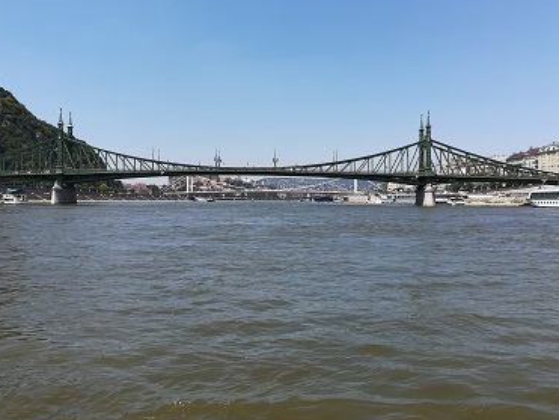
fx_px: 566
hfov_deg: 52.6
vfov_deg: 40.7
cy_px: 187
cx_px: 289
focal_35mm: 35
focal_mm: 3.83
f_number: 2.2
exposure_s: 1/1101
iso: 50
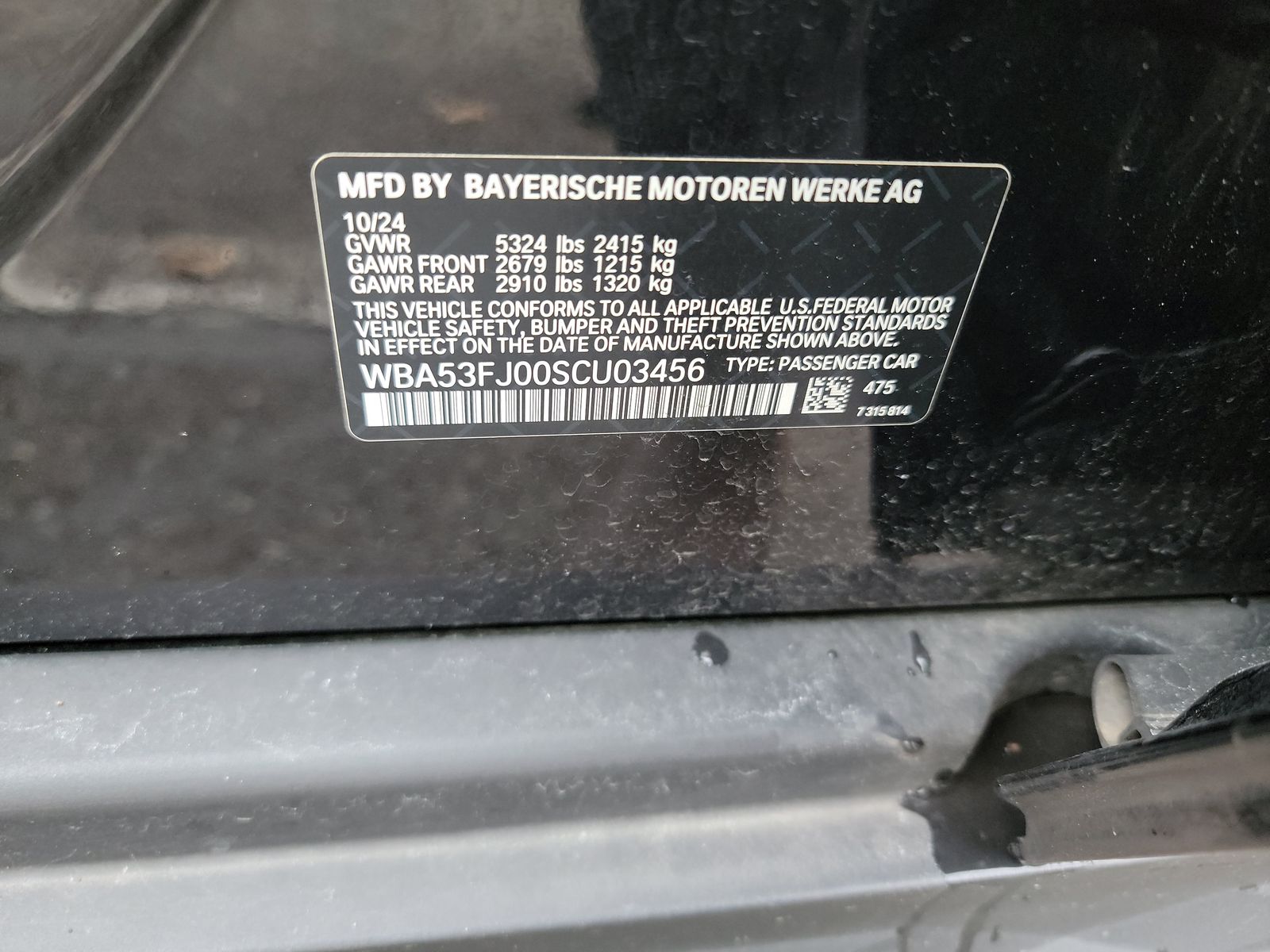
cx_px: 635
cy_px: 476
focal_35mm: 24
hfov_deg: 71.6
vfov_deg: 56.8
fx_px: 881
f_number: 1.8
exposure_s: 1/59
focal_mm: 6.7
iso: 685
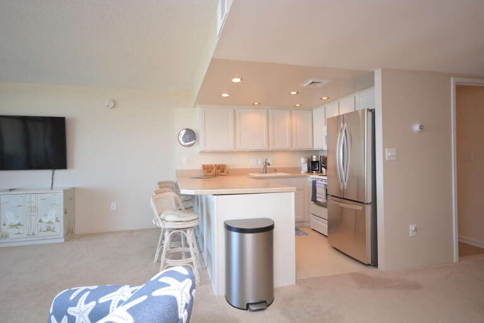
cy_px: 162
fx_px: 262
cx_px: 242
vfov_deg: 63.2
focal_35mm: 20
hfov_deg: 85.4
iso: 400
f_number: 4.5
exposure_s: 1/60
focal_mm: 13
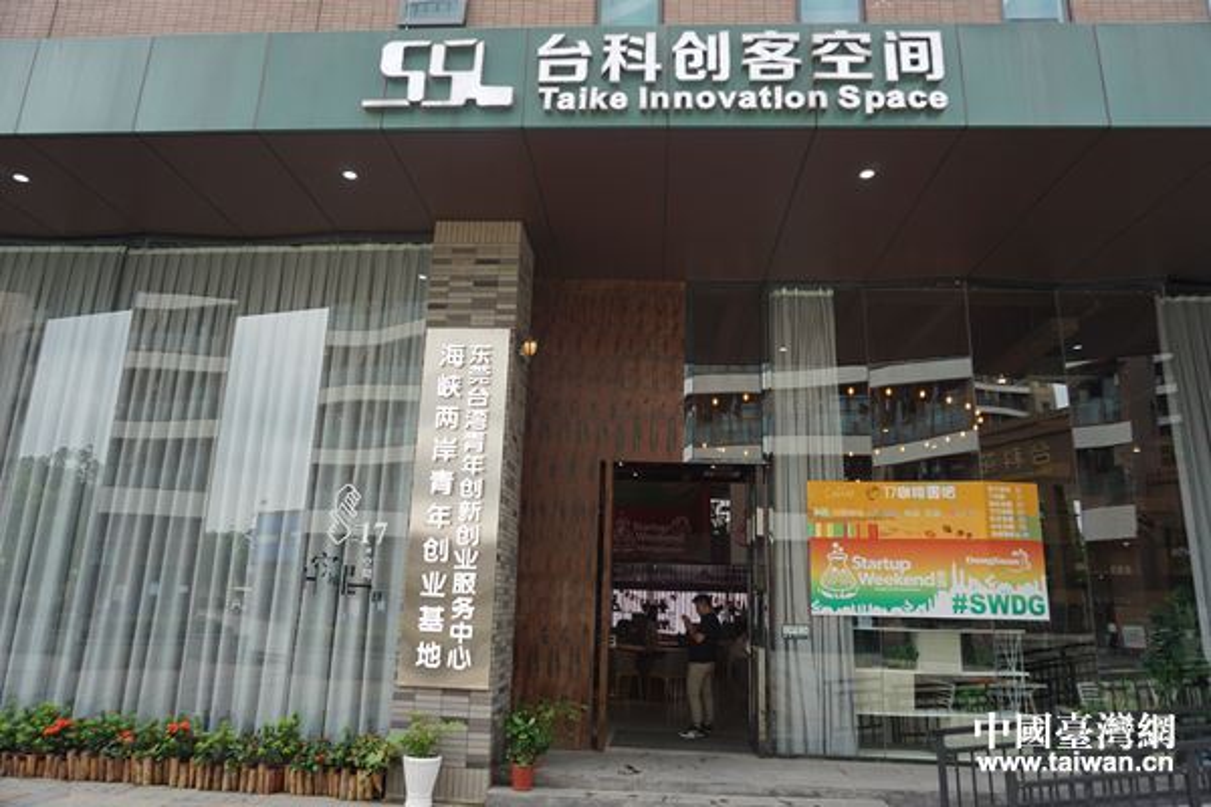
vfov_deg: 53.1
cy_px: 404
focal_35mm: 24
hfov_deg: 73.7
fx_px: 807
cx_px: 606
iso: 125
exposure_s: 1/160
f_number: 4
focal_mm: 16
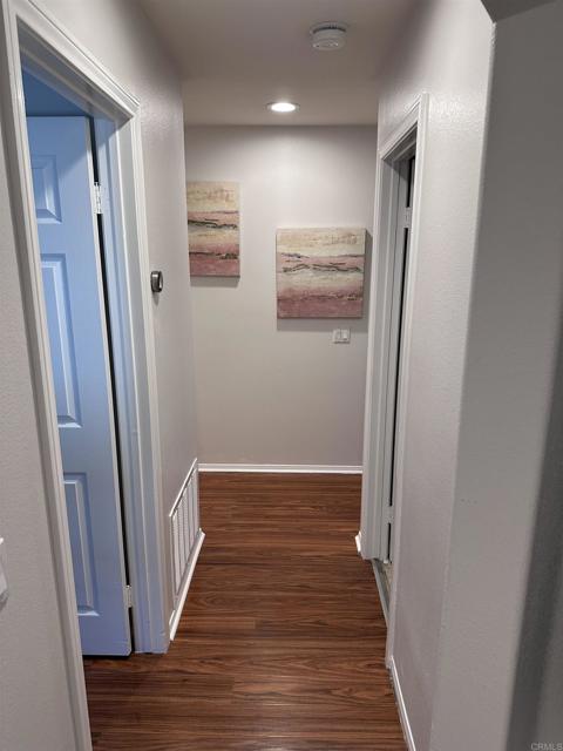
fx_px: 520
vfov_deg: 71.6
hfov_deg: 56.8
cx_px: 282
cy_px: 376
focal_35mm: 24
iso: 160
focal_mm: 6.86
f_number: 1.78
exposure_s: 1/120
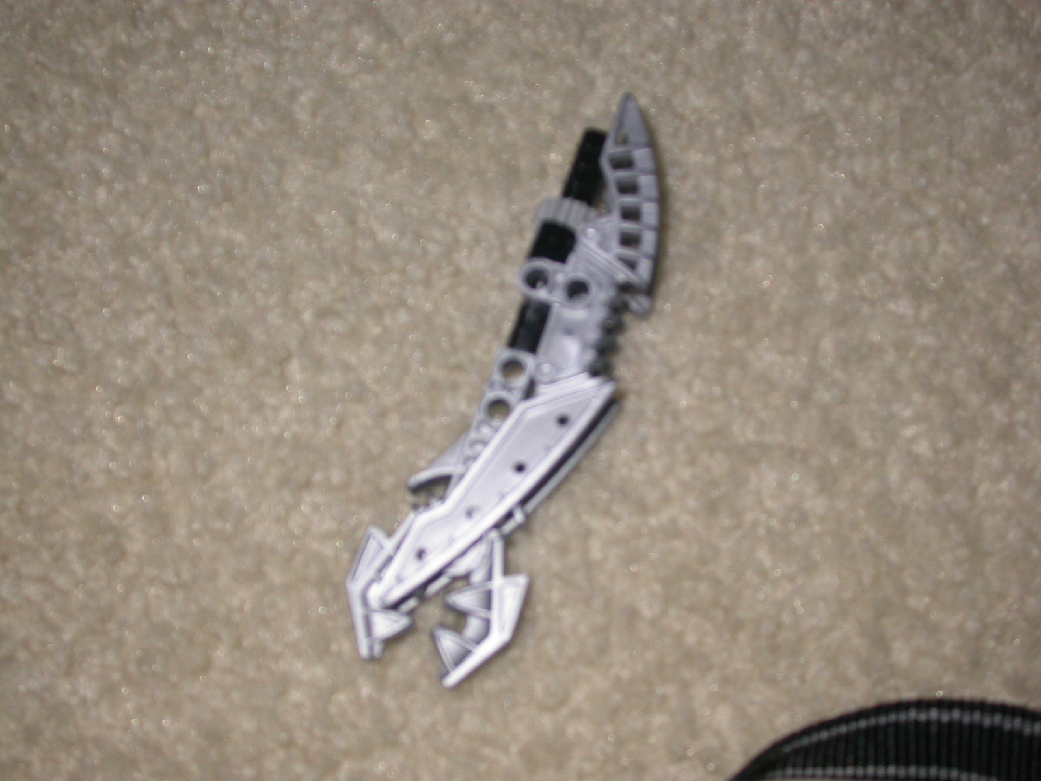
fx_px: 1654
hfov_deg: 34.9
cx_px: 520
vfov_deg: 26.6
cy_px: 390
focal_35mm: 55
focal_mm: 11.5
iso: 100
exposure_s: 1/1000
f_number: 3
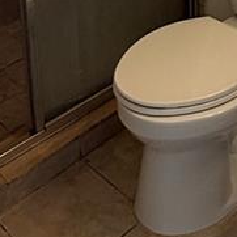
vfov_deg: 18.2
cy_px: -141
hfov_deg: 21.1
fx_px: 635
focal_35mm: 82
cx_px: 145
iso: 200
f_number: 2.2
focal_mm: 2.22
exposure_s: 1/120
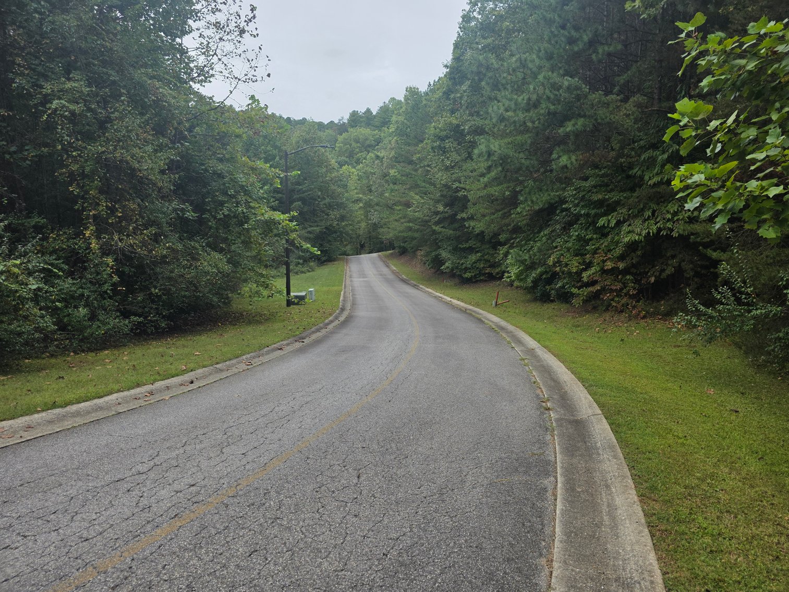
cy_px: 296
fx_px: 524
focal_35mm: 23
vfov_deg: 58.9
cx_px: 394
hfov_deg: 73.9
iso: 80
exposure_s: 1/2436
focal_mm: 6.3
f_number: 1.7
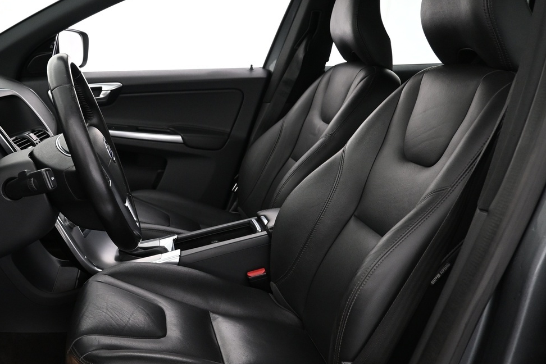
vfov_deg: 33.4
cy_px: 207
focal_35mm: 40
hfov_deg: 47.5
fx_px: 607
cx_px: 171
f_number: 3.5
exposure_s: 1/25
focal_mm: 16
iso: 1000
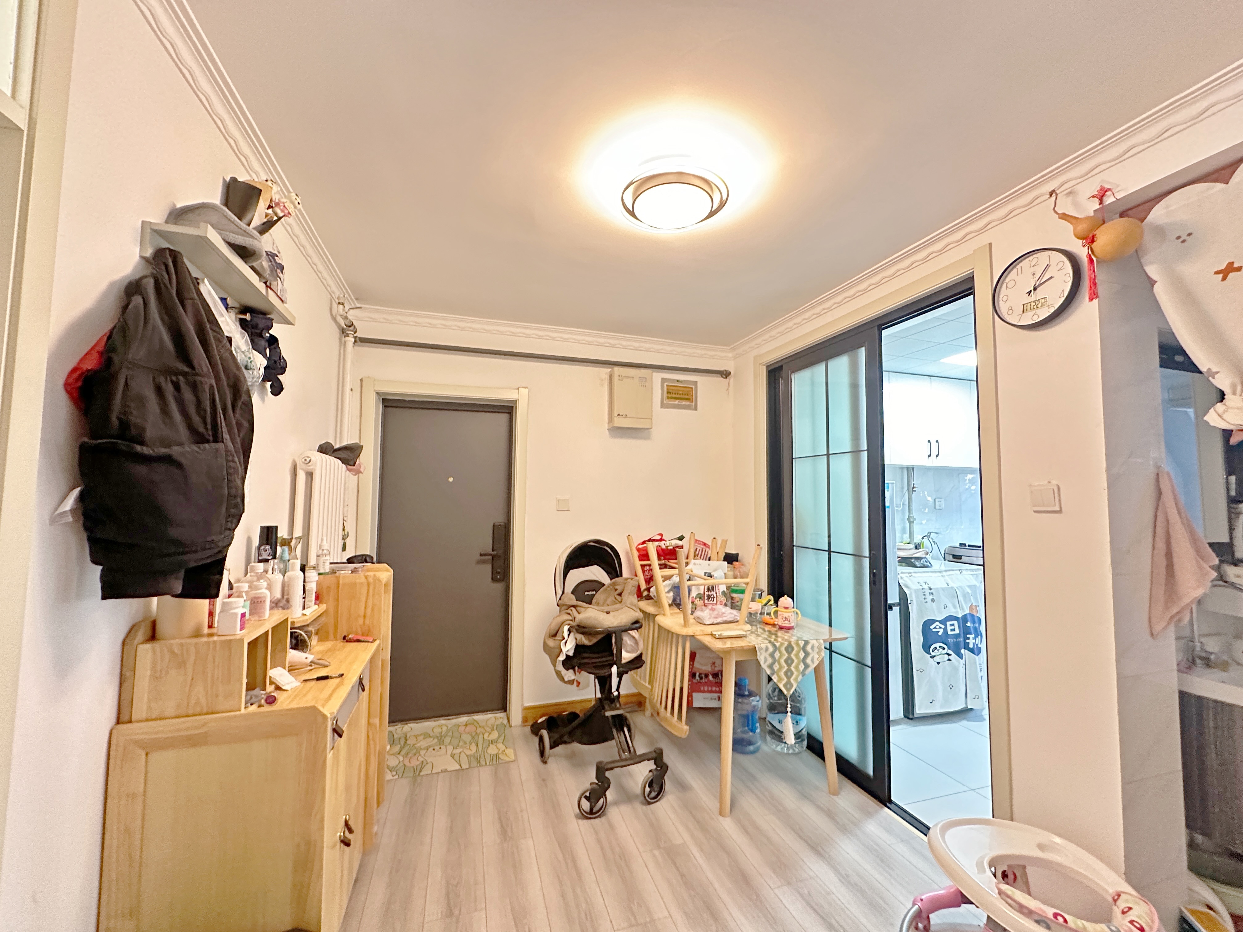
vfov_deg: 85.7
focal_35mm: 14
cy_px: 466
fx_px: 503
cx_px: 622
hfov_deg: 102.1
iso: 500
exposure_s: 1/50
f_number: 2.2
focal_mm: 2.22
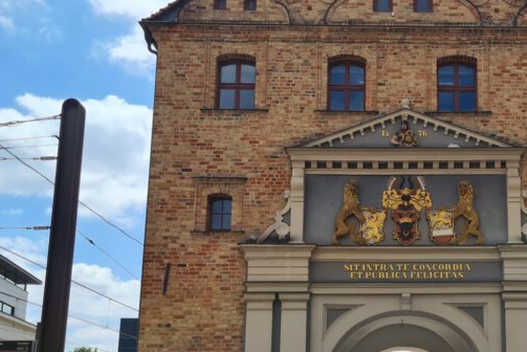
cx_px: 417
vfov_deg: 24.5
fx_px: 806
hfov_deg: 35.1
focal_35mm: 55
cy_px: 233
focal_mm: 5.4
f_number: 1.8
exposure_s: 1/3552
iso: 50
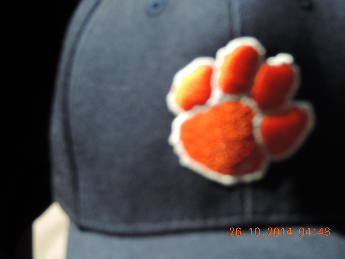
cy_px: 130
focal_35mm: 105
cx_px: 172
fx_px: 1046
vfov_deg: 14.1
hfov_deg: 18.7
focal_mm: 18.7
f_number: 4.2
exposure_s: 1/250
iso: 80
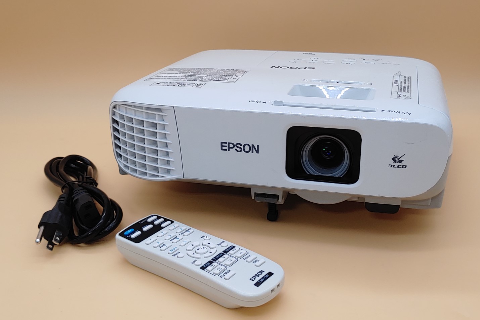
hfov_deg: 45.4
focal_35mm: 43
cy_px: 155
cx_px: 242
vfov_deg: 31.2
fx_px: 573
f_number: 1.8
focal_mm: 4.36
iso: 50
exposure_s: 1/126
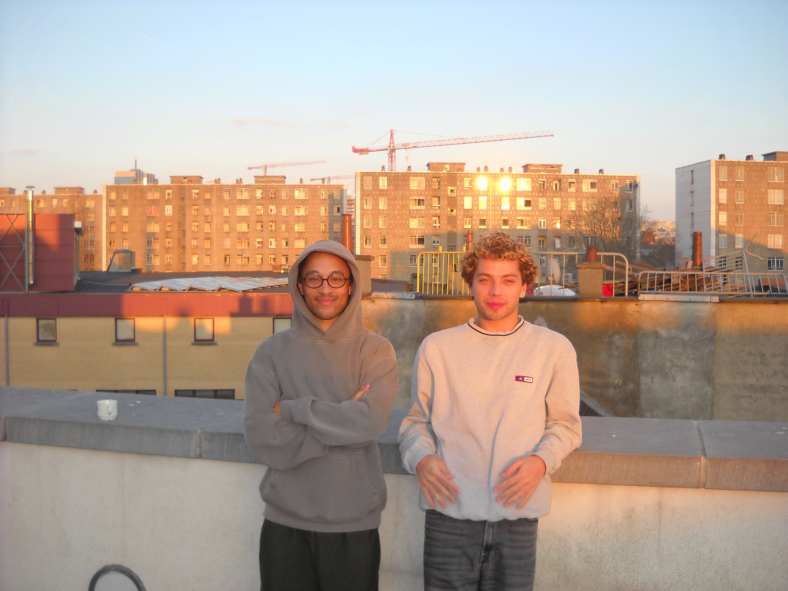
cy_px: 296
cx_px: 394
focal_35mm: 41
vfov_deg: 35.1
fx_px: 933
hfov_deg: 45.8
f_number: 3.1
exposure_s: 1/148
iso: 64
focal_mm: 6.72
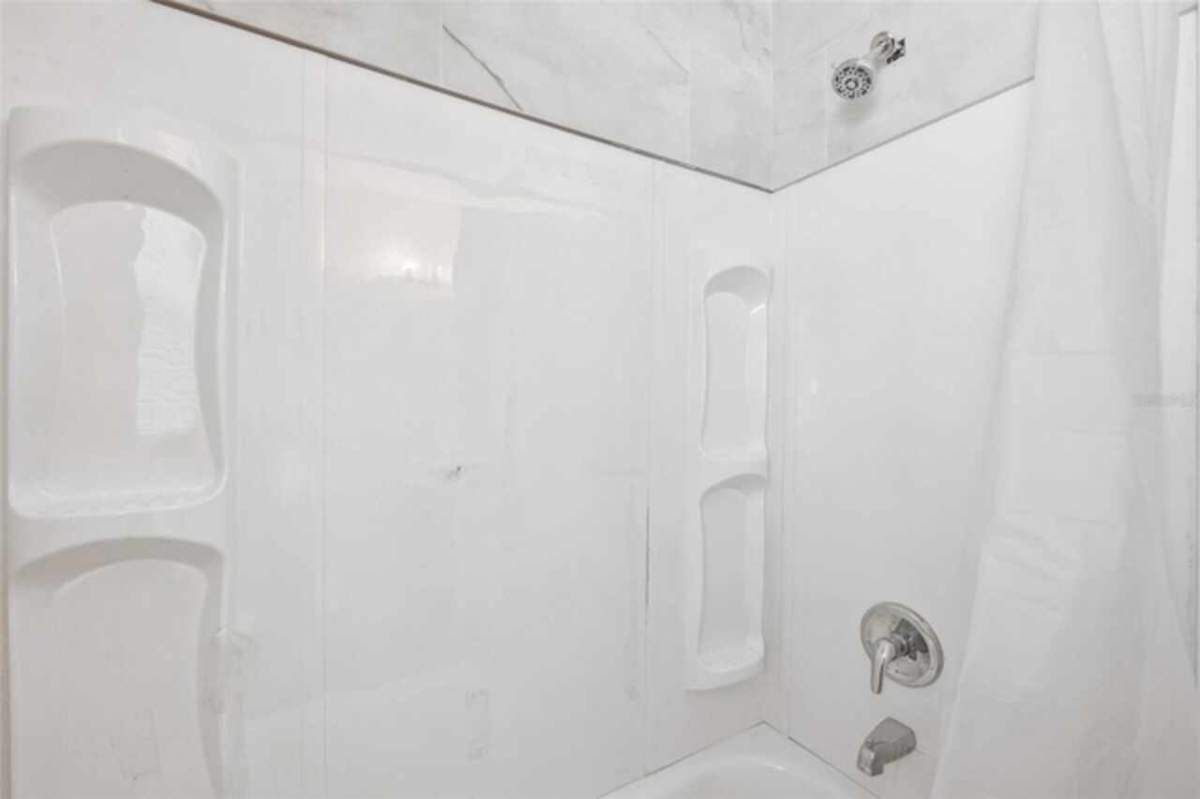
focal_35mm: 14
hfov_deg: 104.3
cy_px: 400
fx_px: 466
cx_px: 600
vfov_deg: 81.1
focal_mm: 14
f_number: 8
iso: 400
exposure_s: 1/20
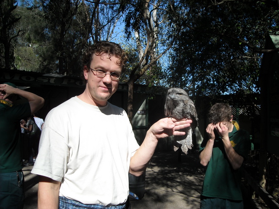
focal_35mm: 35
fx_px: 282
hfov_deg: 52.6
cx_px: 140
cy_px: 104
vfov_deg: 40.7
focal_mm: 5.7
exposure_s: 1/239
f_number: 5.6
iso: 64
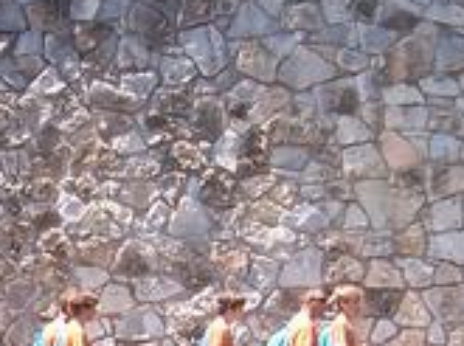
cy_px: 391
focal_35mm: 140
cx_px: 28
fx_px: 1873
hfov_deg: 14.0
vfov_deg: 10.4
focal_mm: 6
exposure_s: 1/350
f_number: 3
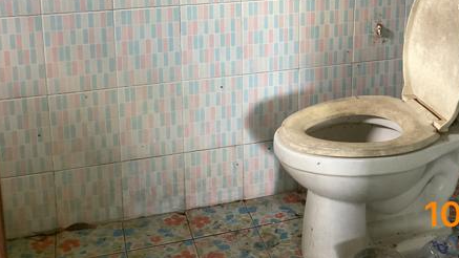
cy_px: 2
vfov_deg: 22.6
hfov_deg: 40.2
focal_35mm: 51
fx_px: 621
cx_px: 292
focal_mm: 3.3
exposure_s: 1/50
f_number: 2.4
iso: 320
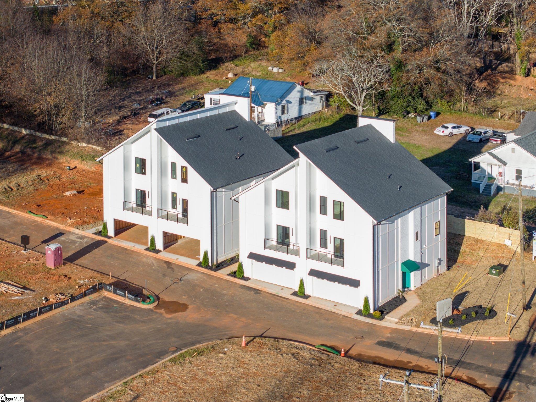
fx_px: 1084
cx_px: 268
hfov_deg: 27.8
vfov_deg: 21.0
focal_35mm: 70
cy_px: 201
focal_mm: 19.35
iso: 100
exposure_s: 1/120
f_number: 2.8
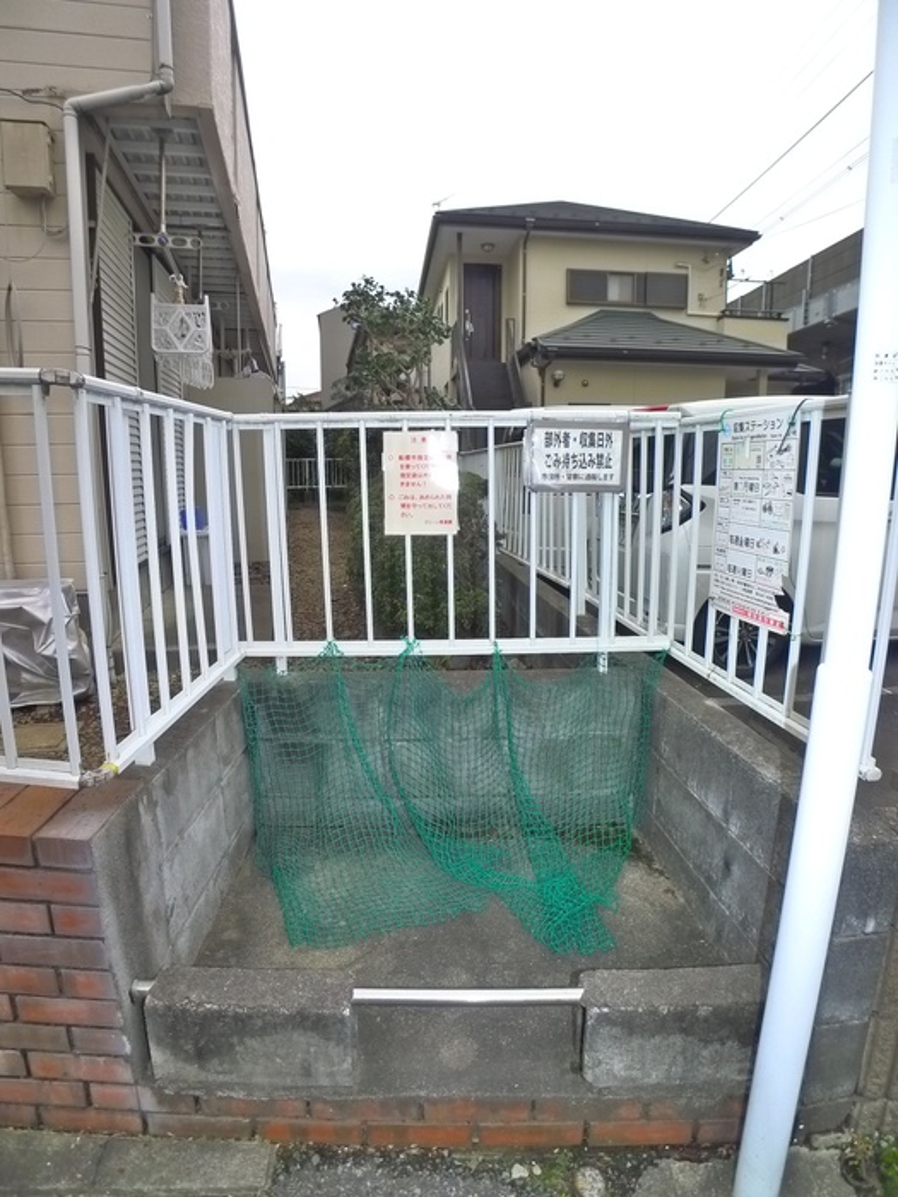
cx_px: 449
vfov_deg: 71.6
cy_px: 598
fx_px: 830
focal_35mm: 24
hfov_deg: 56.8
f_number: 3.5
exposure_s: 1/400
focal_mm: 5.1
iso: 400
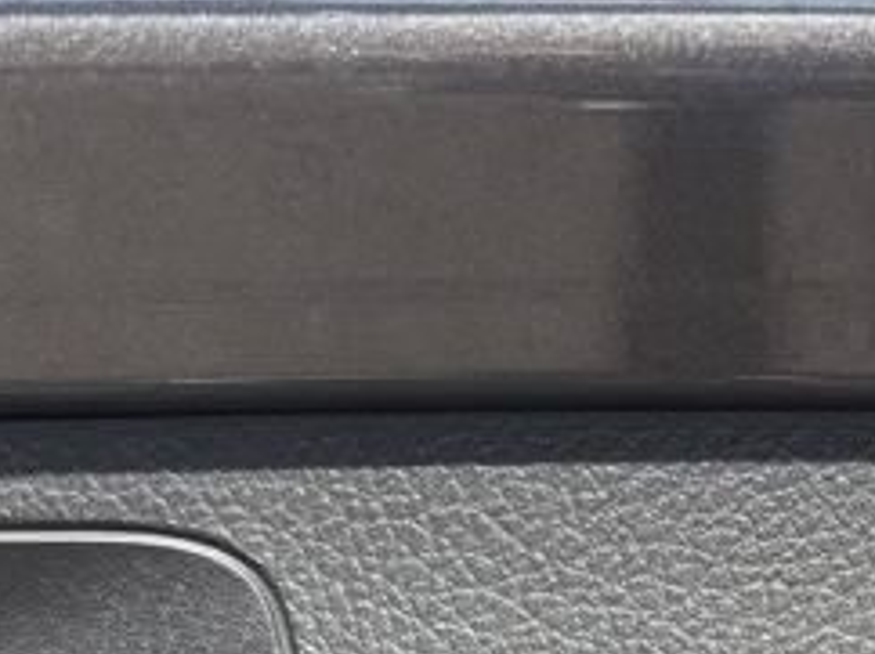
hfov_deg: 21.6
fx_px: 2172
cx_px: 965
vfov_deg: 15.7
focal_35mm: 86
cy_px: 1001
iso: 50
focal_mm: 5.96
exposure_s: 1/1248
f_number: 1.6
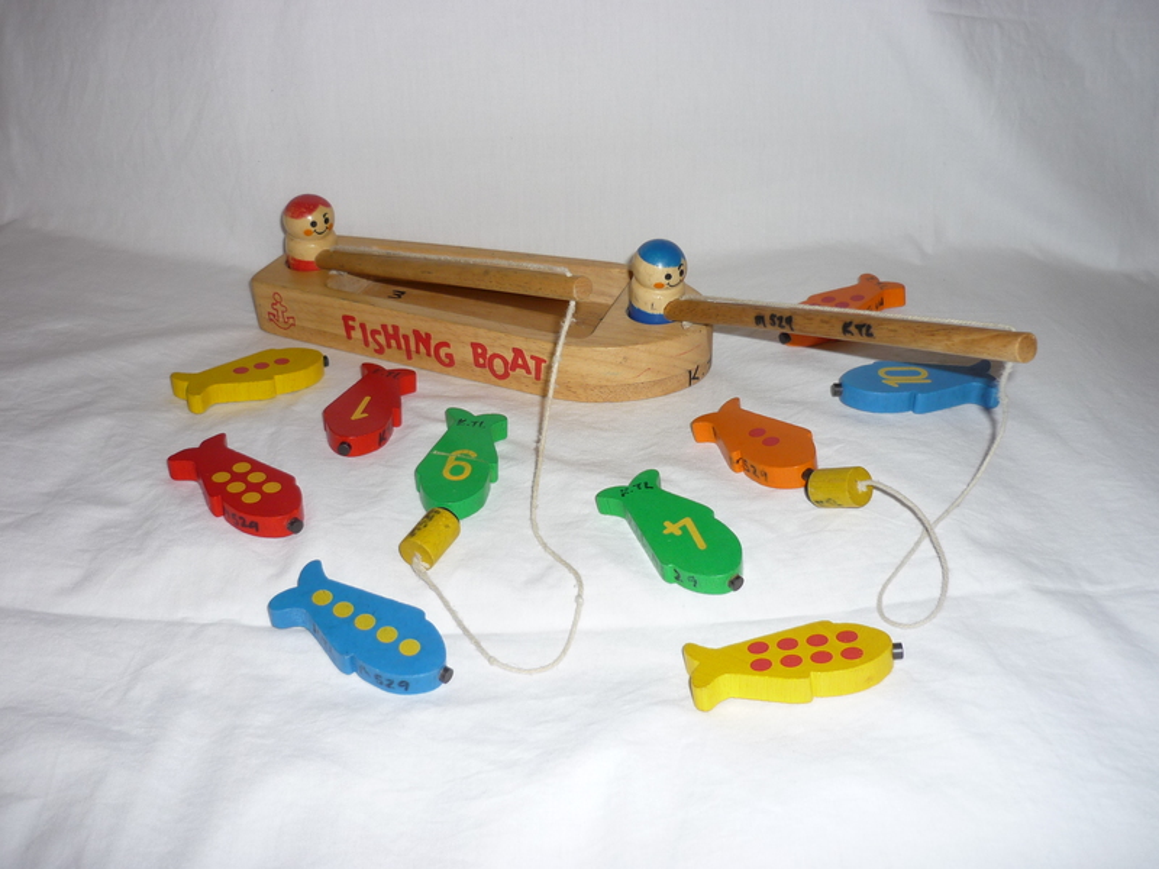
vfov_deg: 42.9
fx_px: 1105
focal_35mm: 33
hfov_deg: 55.4
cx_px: 580
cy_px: 434
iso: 100
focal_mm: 5.5
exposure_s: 1/30
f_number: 2.8
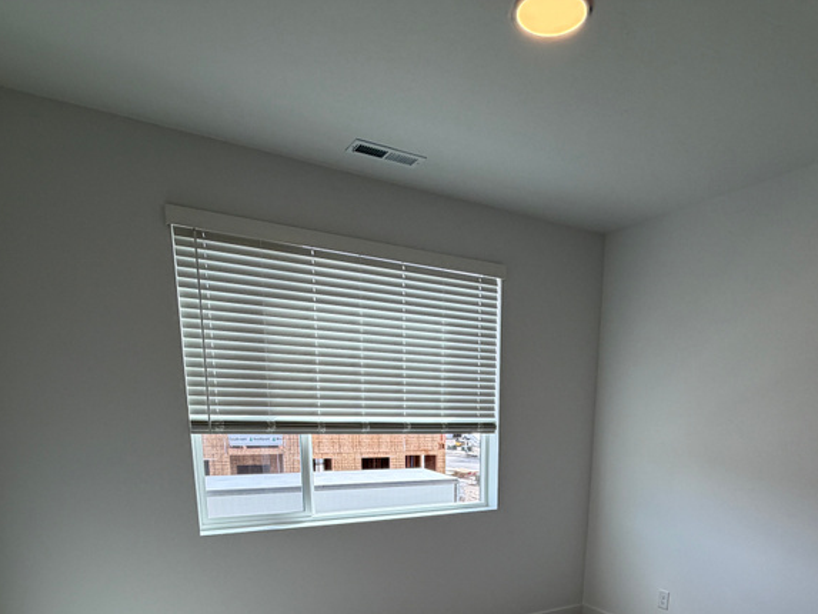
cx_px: 485
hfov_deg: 68.8
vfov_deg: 49.3
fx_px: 591
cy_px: 547
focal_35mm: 25
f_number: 2.2
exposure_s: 1/155
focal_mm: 2.22
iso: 40
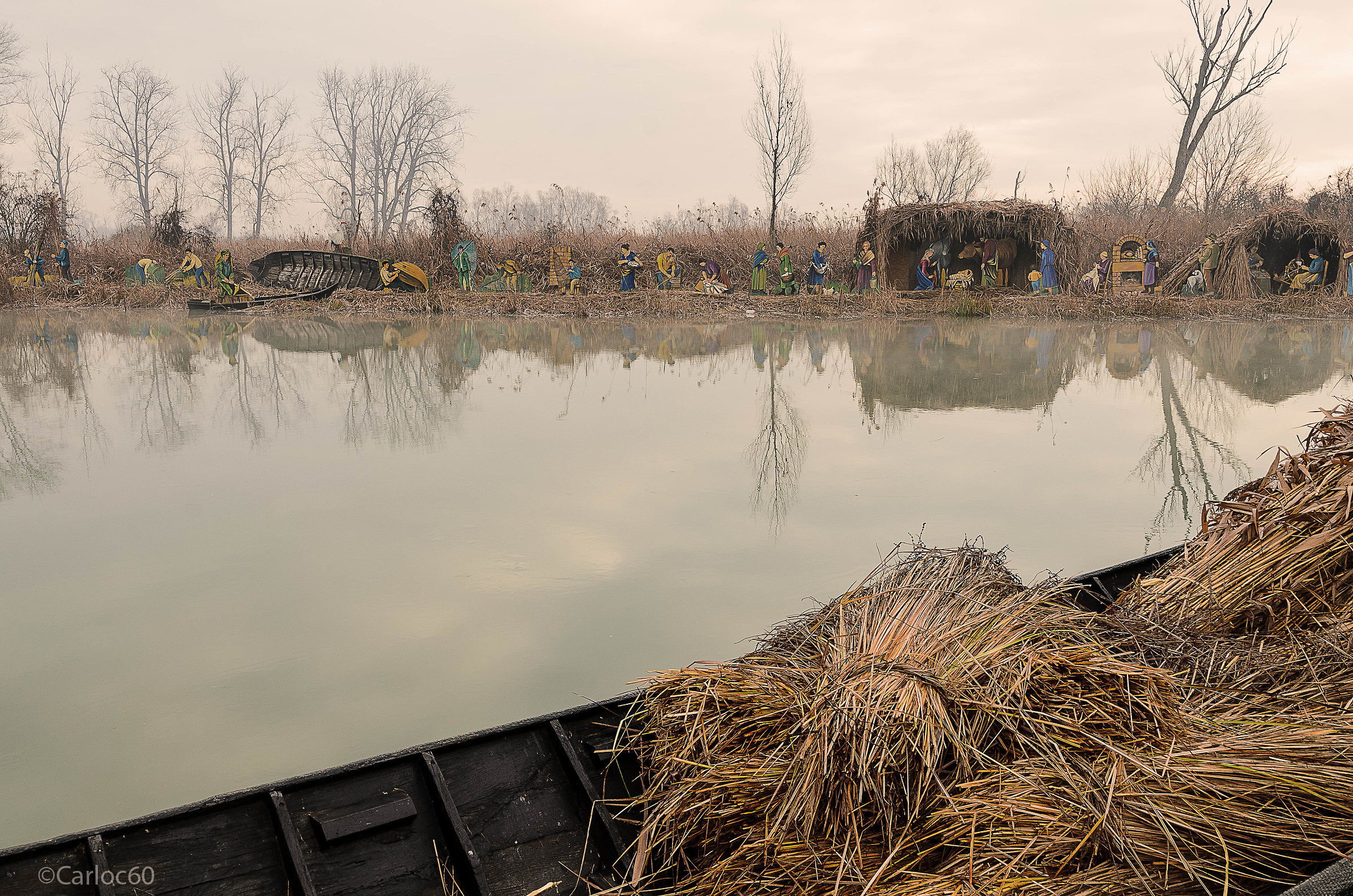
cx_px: 676
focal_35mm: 30
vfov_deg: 43.4
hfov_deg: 62.0
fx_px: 1125
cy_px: 448
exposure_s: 1/50
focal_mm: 20
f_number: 9
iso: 200
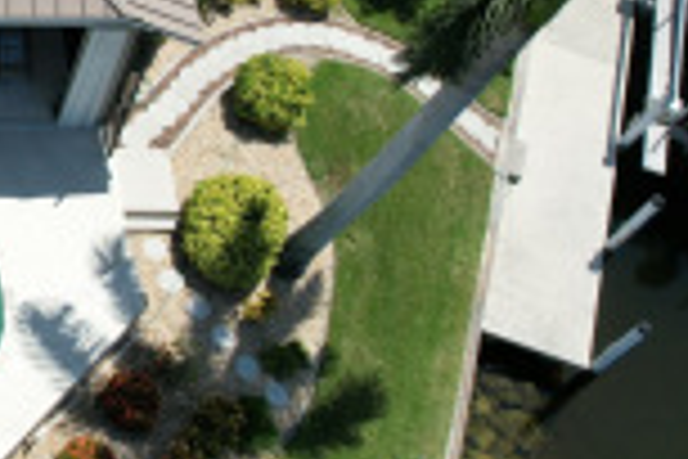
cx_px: -277
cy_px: 65
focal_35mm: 73
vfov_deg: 18.4
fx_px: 1395
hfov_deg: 23.4
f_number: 2.8
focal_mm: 8.38
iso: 100
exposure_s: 1/2500
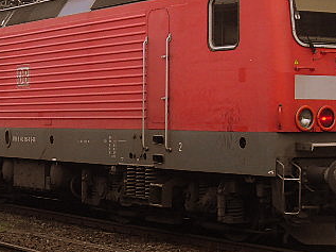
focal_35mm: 110
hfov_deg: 17.8
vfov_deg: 13.4
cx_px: 72
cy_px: 98
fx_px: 1067
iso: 80
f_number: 2.8
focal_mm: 6.3
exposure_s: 1/250
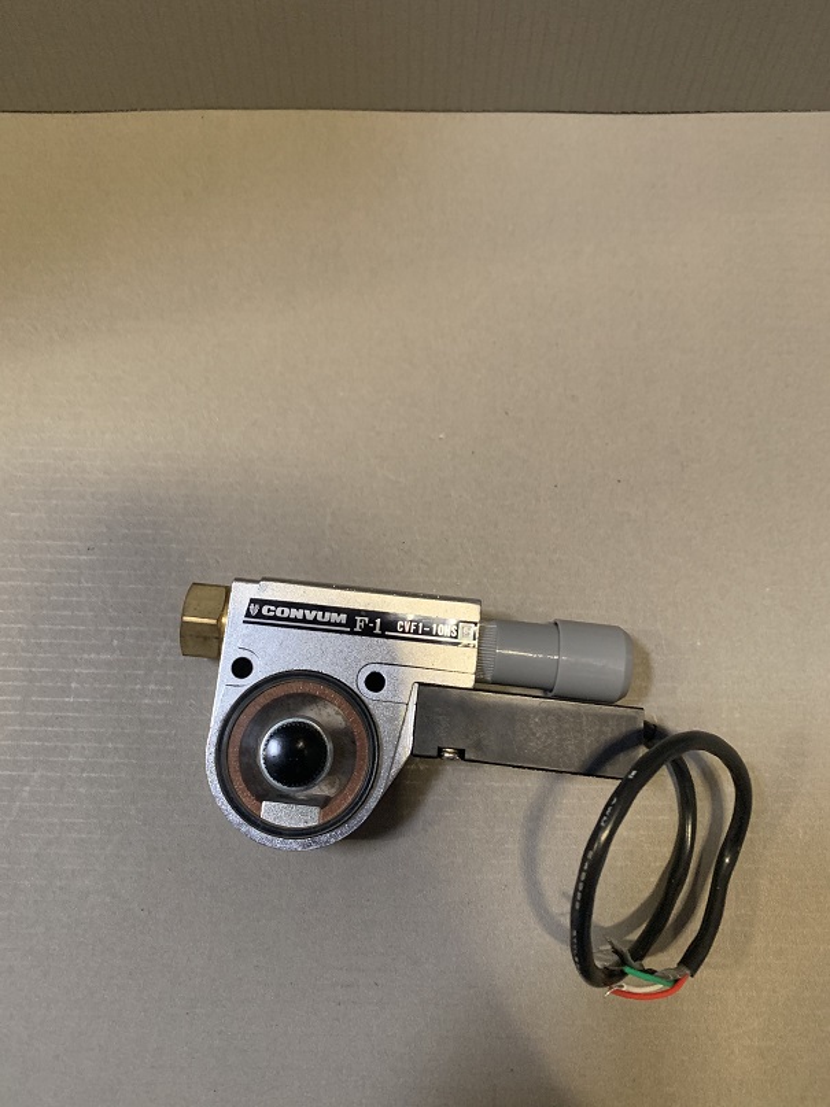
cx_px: 415
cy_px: 554
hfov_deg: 53.1
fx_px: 831
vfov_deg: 67.3
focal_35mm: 26
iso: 400
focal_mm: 4.25
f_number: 1.8
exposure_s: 1/40
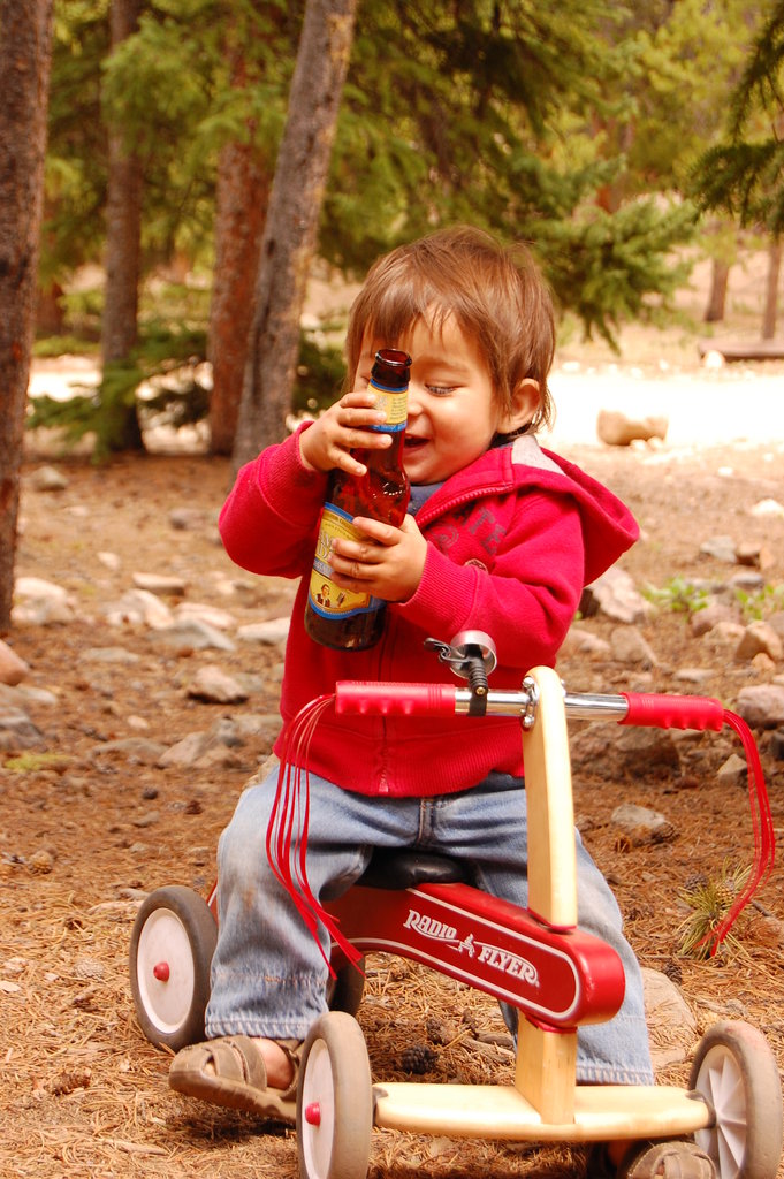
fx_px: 2699
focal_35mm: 82
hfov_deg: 16.5
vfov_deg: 24.6
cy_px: 590
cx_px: 392
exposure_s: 1/200
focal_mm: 55
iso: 400
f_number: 7.1
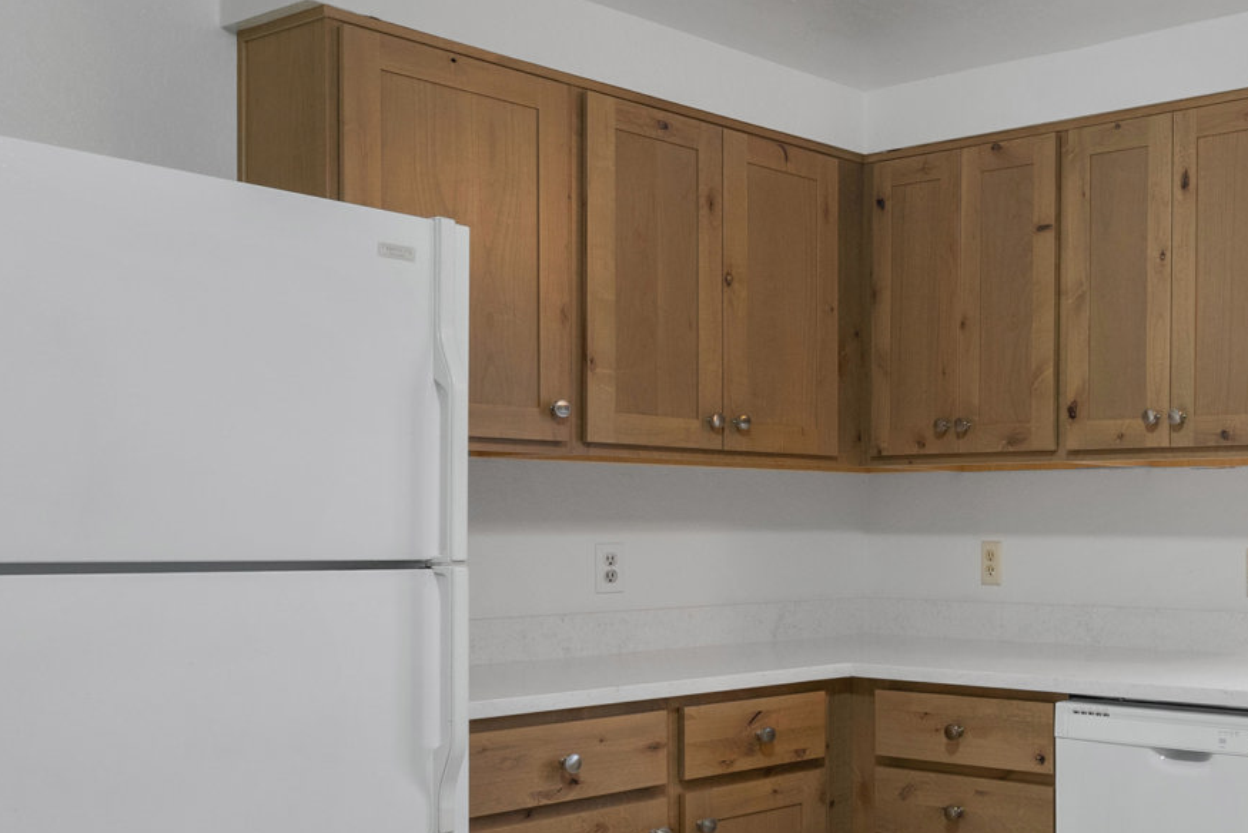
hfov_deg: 40.4
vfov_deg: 32.2
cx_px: 1284
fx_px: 1437
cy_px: 501
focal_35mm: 41
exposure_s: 1/1.67
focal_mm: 14.5
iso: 500
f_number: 8
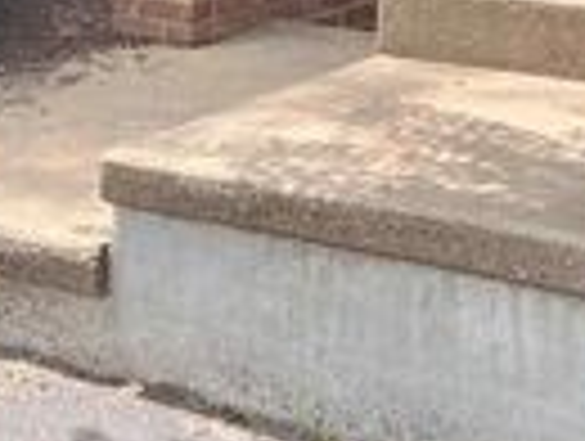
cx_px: 554
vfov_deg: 13.8
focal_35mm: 100
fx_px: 1693
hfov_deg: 19.2
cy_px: -259
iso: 50
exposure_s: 1/418
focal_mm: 5.7
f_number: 1.5
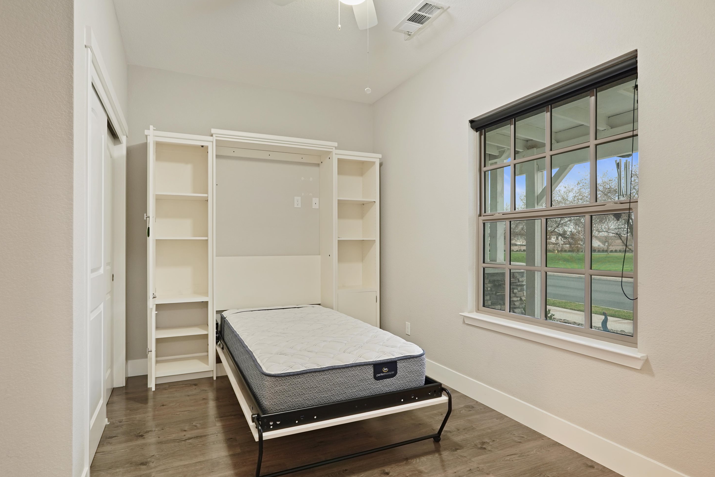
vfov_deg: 63.1
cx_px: 340
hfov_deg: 85.3
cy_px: 238
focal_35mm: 20
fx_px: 388
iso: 320
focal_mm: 18.5
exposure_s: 2.5
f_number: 9
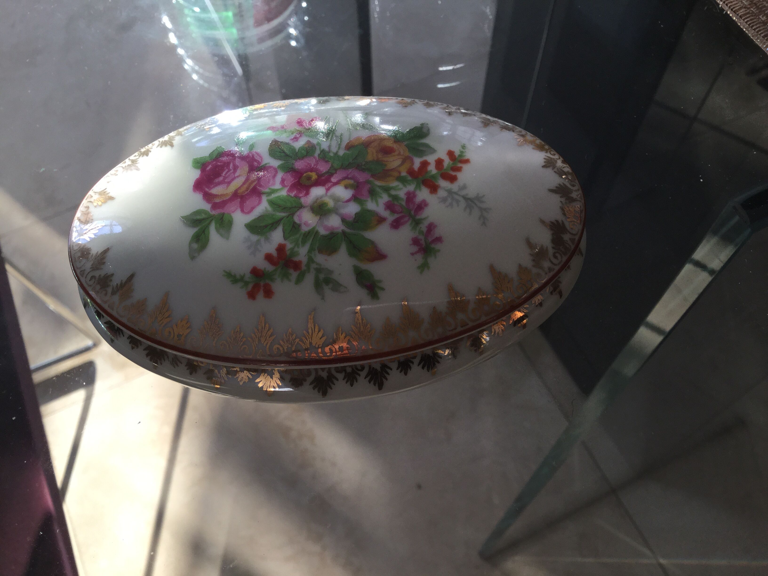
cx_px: 384
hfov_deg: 58.4
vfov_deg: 45.4
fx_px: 688
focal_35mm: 31
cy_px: 288
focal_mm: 3.3
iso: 50
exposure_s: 1/100
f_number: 2.4
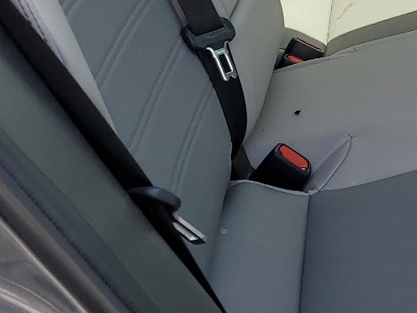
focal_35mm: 91
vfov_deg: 15.7
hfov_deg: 20.6
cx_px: 450
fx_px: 1097
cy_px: -42
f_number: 1.5
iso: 50
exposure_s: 1/435
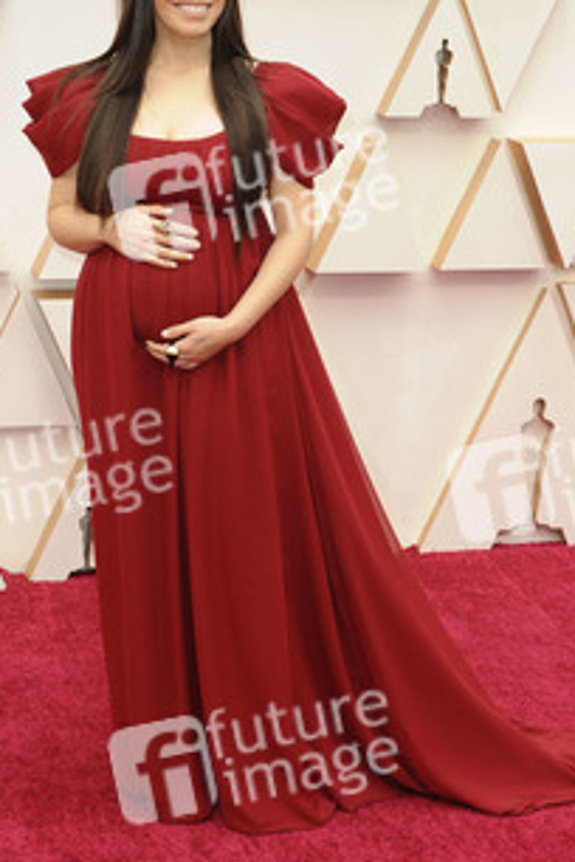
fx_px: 1629
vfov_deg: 29.6
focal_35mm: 68
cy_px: 335
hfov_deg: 20.0
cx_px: 337
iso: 800
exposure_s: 1/200
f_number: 7.1
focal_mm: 52
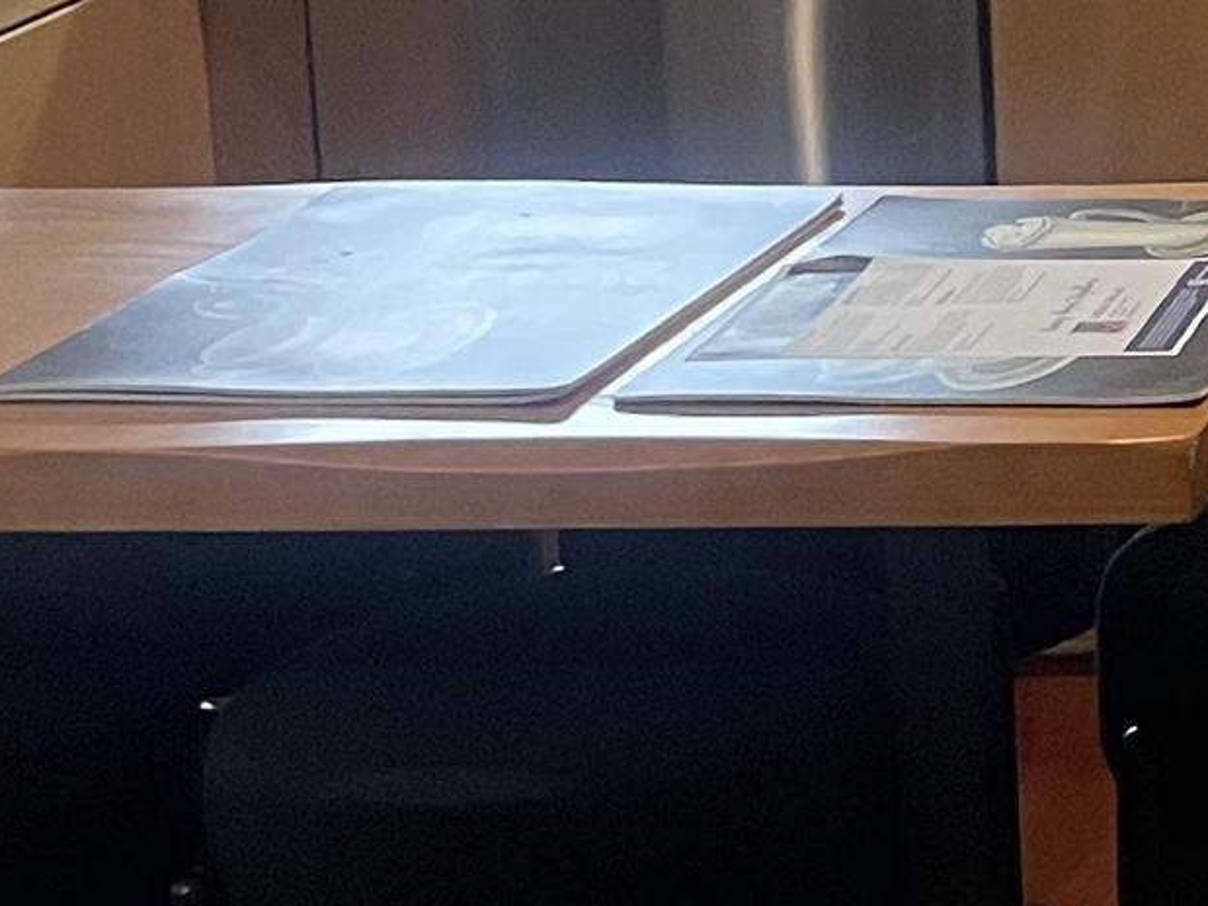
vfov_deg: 11.3
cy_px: -203
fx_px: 4501
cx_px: 2262
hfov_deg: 13.5
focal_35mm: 129
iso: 320
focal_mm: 4.2
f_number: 1.6
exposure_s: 1/60
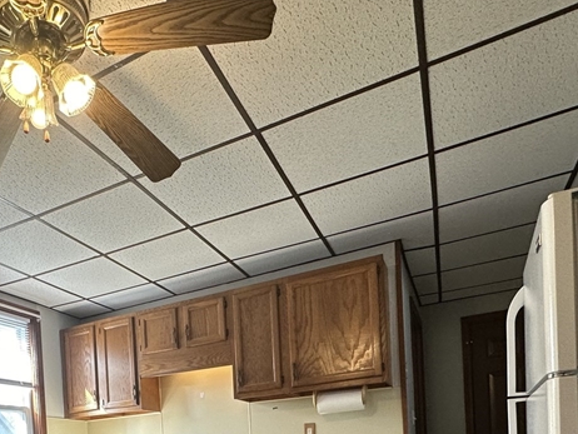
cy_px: 472
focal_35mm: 31
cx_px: 151
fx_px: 518
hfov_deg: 55.8
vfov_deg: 38.2
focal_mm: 2.22
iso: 125
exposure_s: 1/120
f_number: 2.2
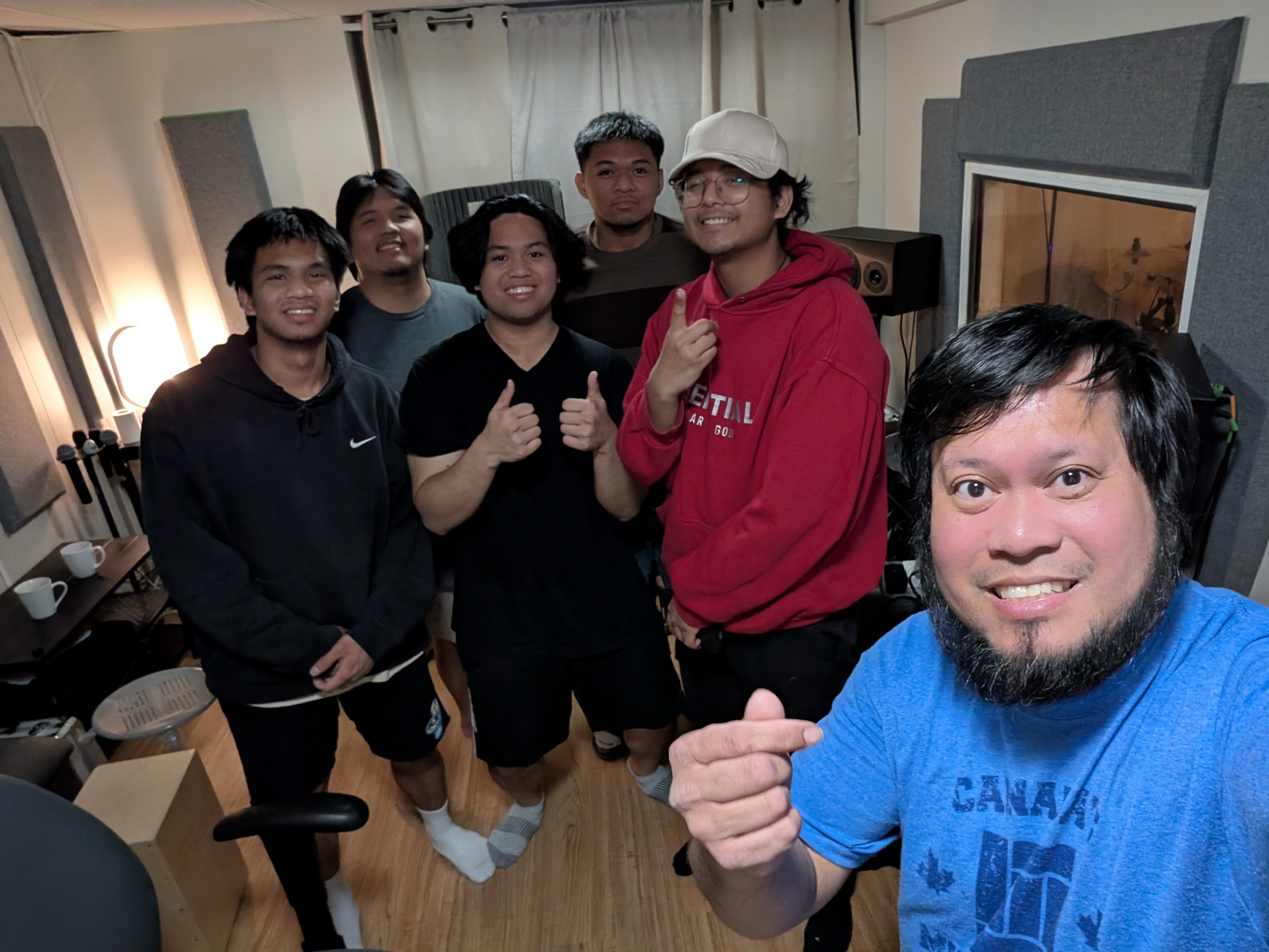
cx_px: 634
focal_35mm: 21
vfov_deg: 63.4
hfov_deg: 79.0
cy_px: 476
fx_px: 770
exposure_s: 1/15
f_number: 2.2
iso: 428
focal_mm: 2.74
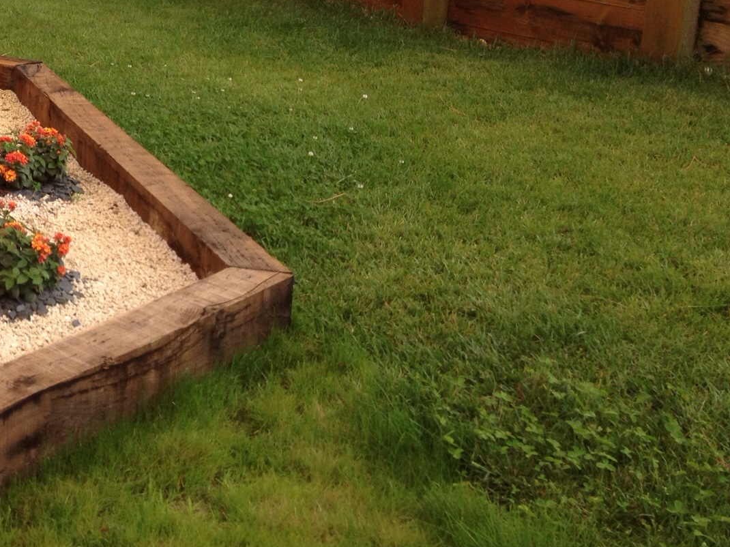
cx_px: 44
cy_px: 50
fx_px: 1413
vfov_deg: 21.4
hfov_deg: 27.7
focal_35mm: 67
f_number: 2.4
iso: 50
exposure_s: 1/358
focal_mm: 4.28
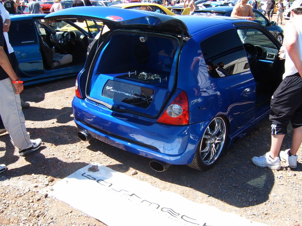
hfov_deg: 49.0
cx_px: 151
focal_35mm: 38
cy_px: 113
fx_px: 332
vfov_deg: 37.7
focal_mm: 5.8
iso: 63
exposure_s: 1/125
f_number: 5.8
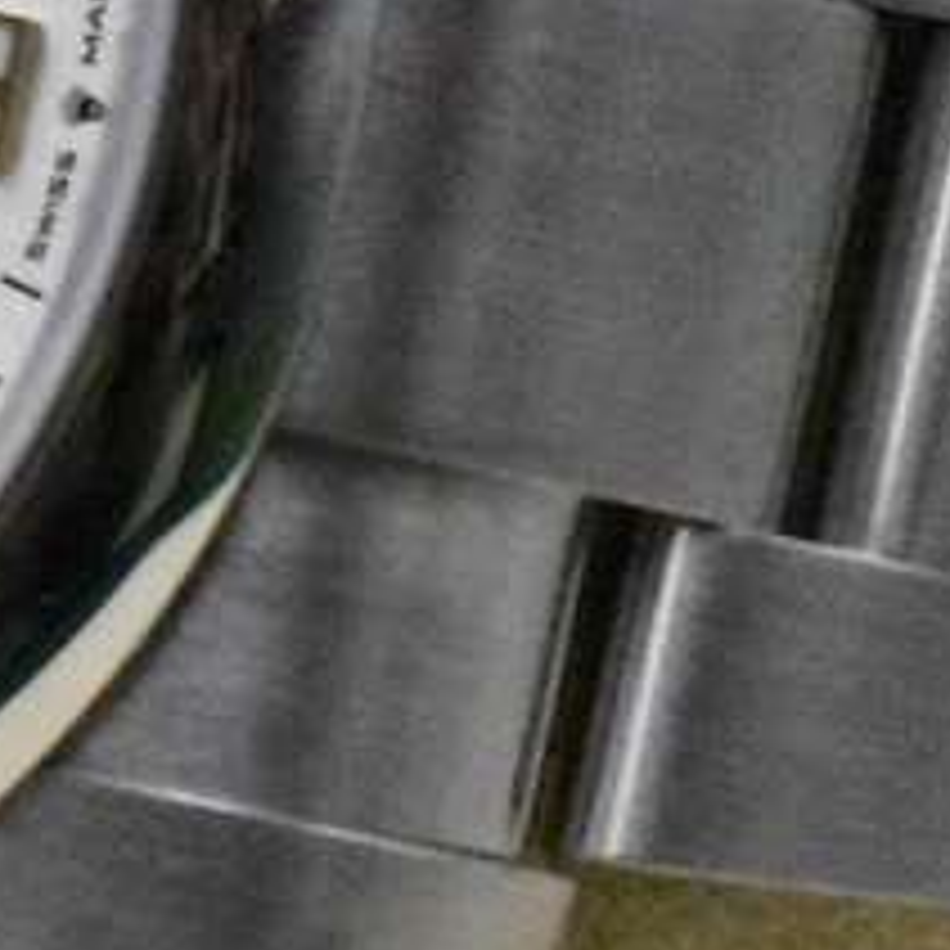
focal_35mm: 426
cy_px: 297
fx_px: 13214
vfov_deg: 4.1
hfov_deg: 4.1
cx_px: -824
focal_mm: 55
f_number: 8
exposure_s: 1/2000
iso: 16000
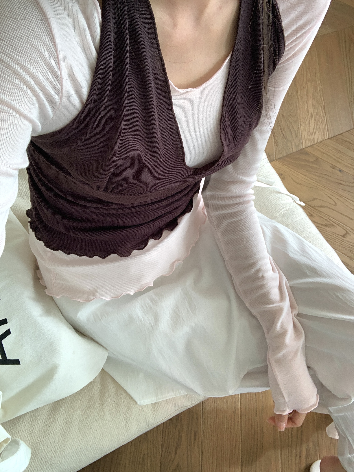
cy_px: 236
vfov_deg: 56.8
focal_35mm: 32
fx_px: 436
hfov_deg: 44.2
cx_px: 177
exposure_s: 1/121
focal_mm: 2.87
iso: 40
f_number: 2.2
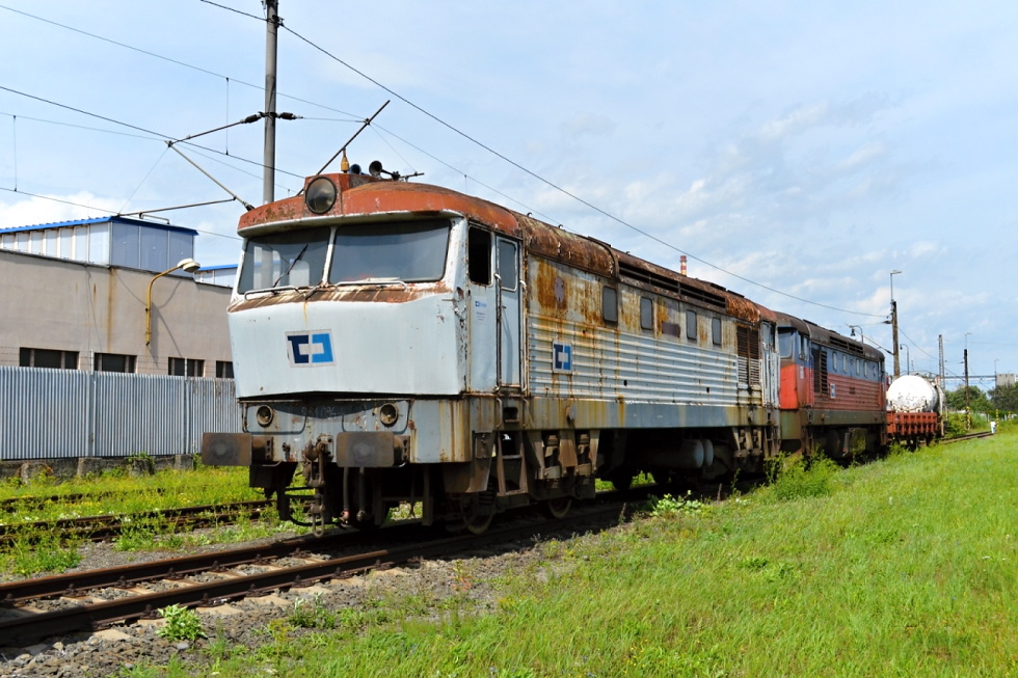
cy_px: 339
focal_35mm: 39
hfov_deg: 49.6
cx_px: 509
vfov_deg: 34.2
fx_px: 1103
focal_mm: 26
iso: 400
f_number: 6.7
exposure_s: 1/2000
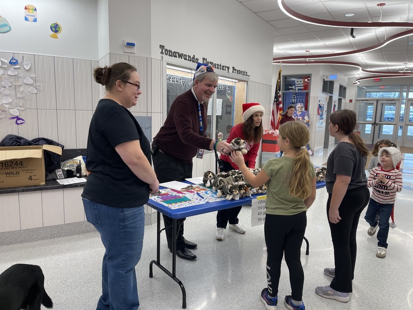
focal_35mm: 26
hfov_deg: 67.3
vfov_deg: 53.1
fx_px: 310
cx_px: 206
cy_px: 155
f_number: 1.6
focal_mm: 5.1
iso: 80
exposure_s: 1/100
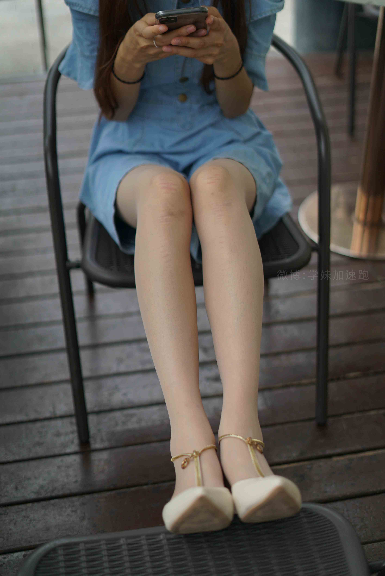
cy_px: 288
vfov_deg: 39.6
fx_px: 801
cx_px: 192
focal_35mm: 50
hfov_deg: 27.0
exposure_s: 1/4000
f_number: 2
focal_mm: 50
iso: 200
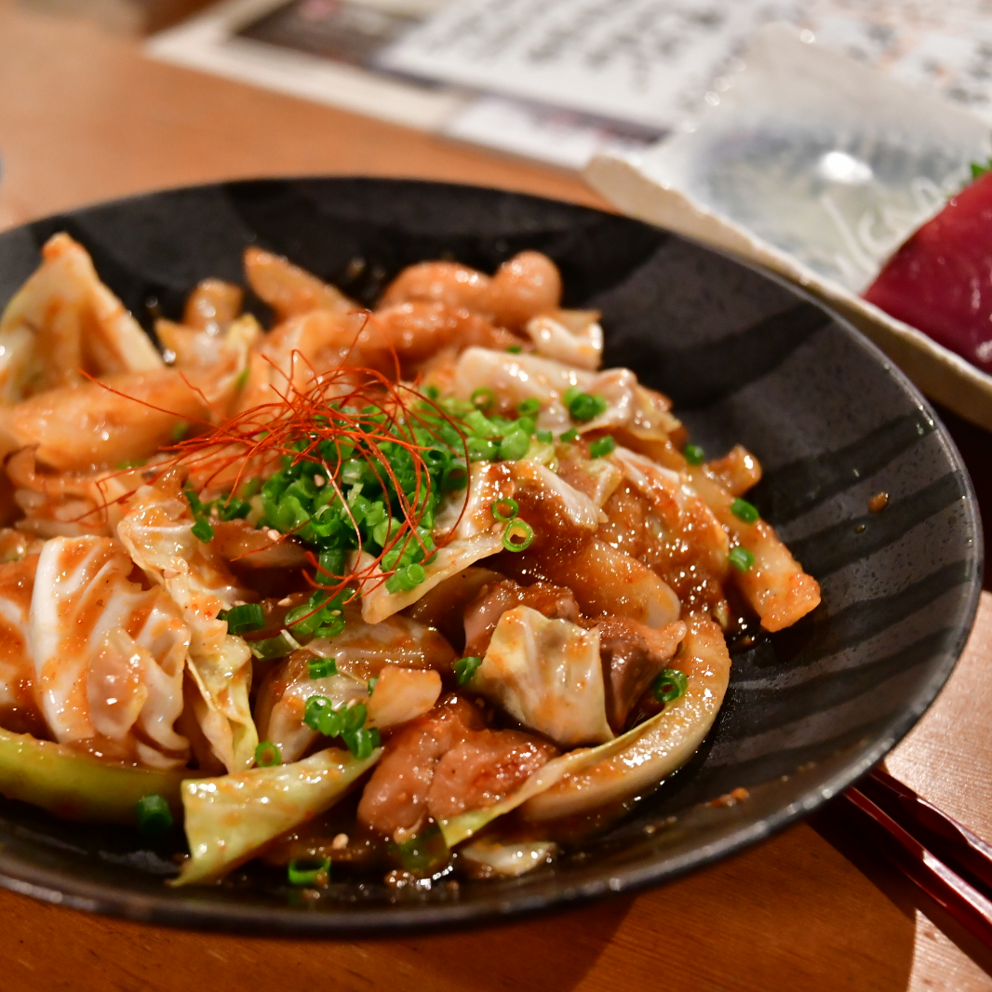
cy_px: 490
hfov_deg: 27.5
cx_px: 324
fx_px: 2010
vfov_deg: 27.7
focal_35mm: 62
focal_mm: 32
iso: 3200
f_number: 3.2
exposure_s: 1/50
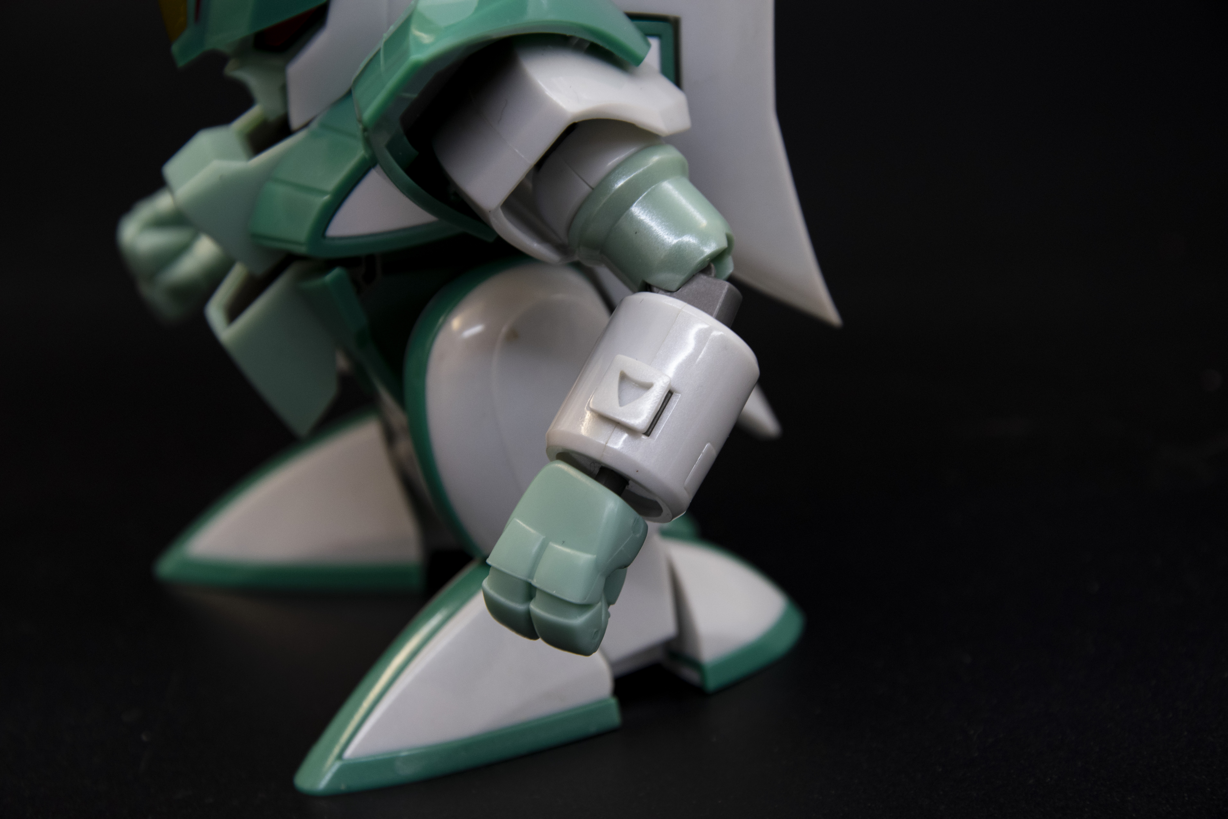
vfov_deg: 8.7
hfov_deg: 13.0
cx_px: 614
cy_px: 410
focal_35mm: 158
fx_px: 5372
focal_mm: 105
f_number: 9
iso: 800
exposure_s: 1/4
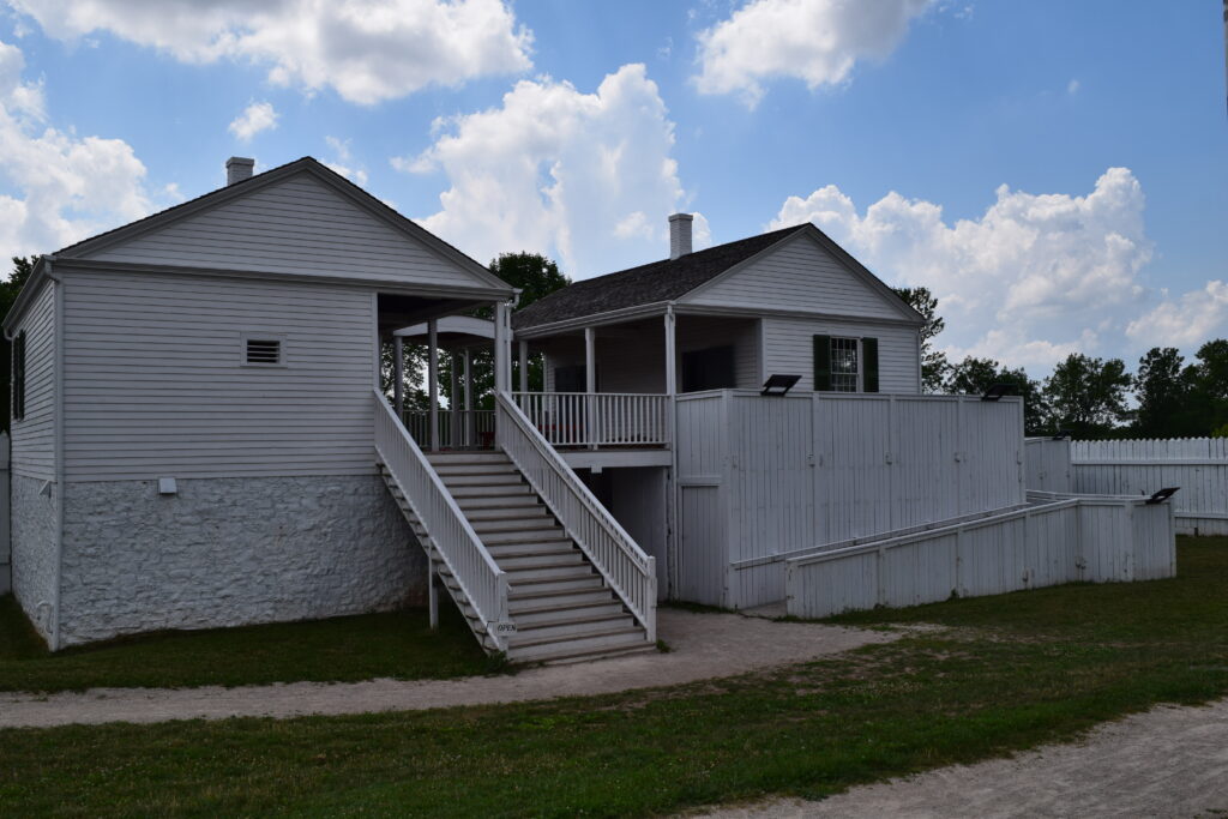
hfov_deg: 59.5
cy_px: 410
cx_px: 614
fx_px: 1075
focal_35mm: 32
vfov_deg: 41.7
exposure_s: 1/500
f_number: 11
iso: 220
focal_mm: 21
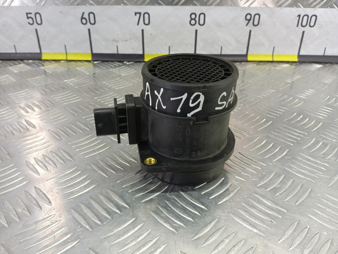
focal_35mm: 27
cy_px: 127
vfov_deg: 51.4
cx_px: 169
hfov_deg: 65.3
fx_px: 264
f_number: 1.6
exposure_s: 1/50
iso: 189
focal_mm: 4.11
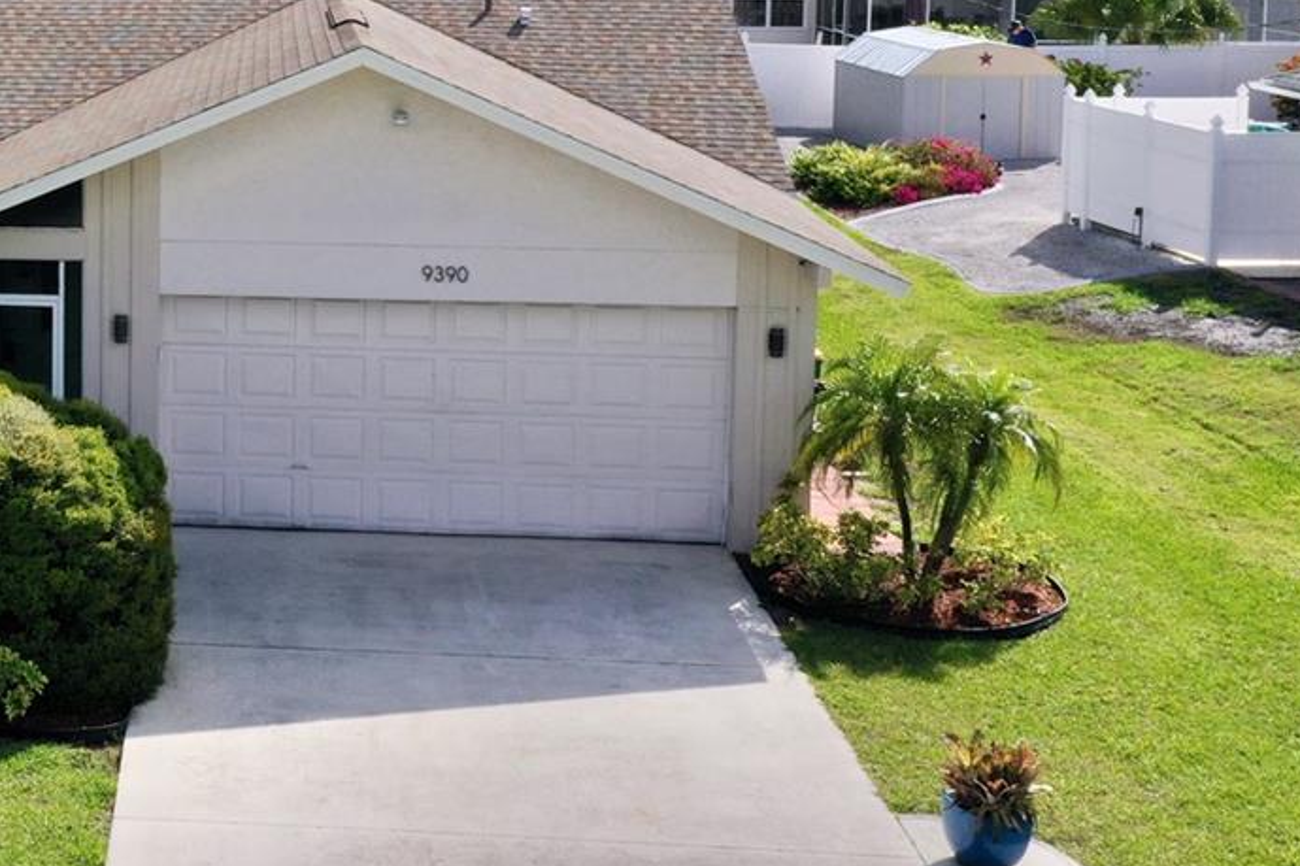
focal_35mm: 65
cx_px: 26
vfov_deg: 20.4
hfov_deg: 29.1
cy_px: 66
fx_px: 2347
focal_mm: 10.26
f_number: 10
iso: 100
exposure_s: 1/320
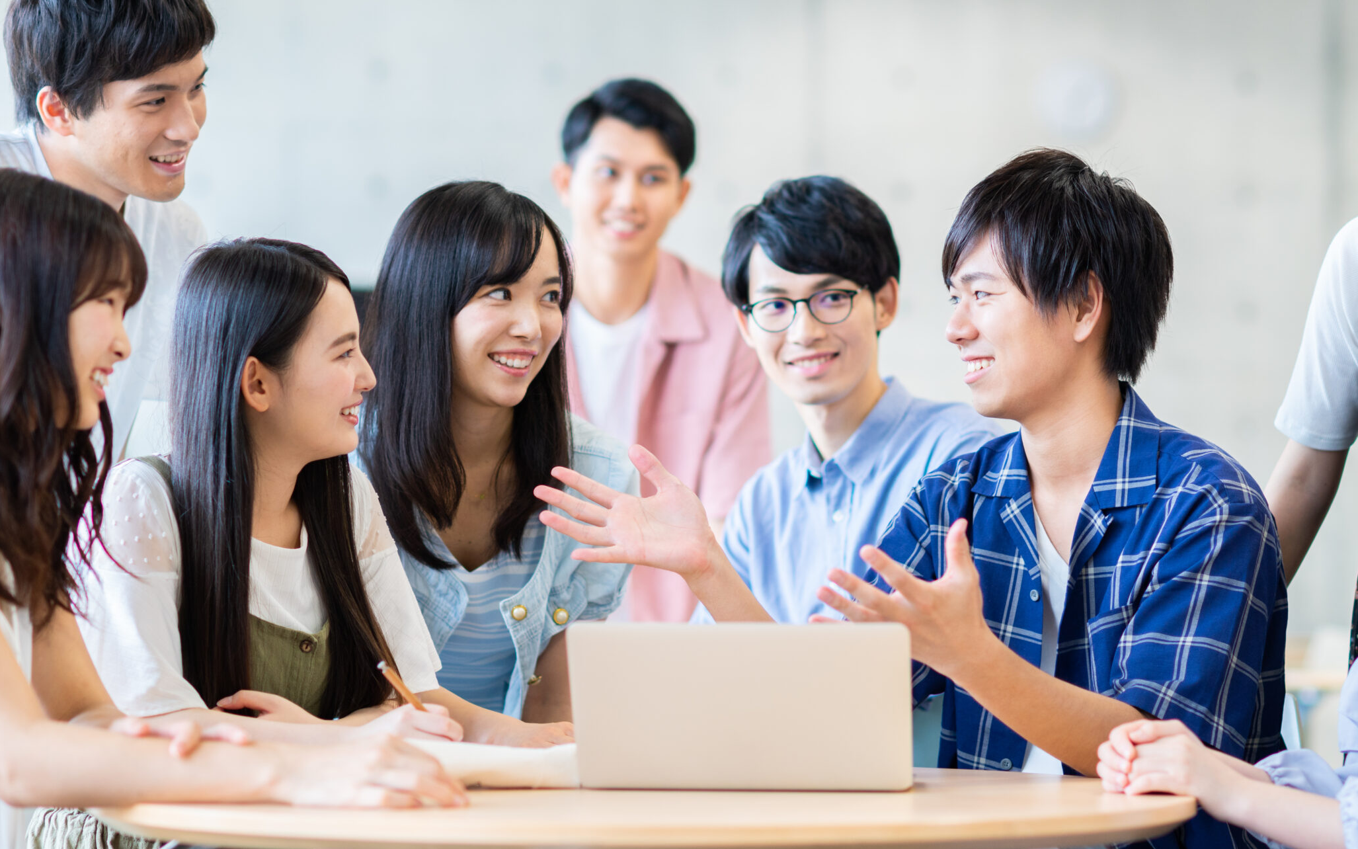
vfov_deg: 12.1
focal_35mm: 108
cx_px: 771
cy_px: 364
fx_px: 3997
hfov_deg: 19.3
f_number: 2.5
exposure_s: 1/60
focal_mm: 85
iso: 400
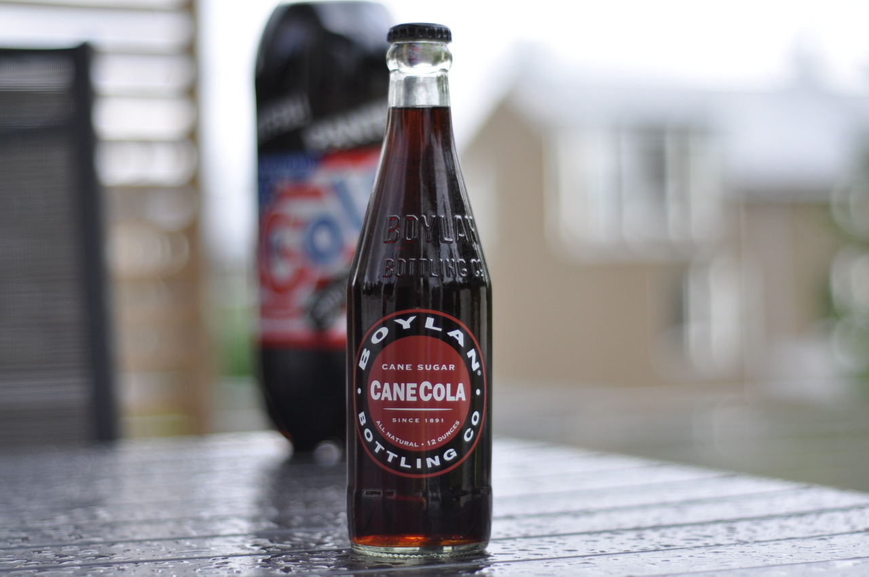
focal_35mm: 75
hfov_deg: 27.0
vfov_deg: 18.1
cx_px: 434
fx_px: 1808
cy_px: 288
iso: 200
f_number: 1.8
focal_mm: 50
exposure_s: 1/1000
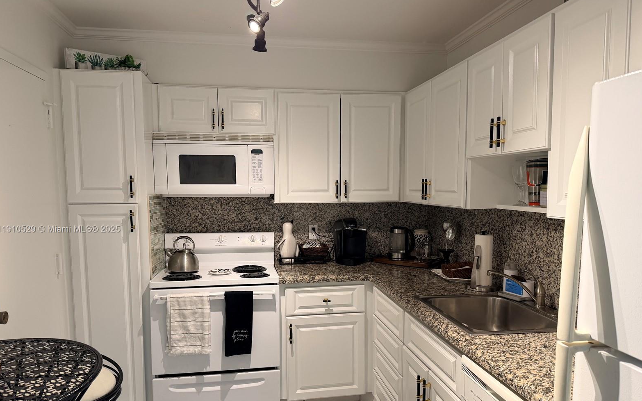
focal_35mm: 26
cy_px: 230
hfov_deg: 70.4
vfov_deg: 47.4
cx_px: 317
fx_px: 455
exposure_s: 1/60
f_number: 1.78
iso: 125
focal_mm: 6.76
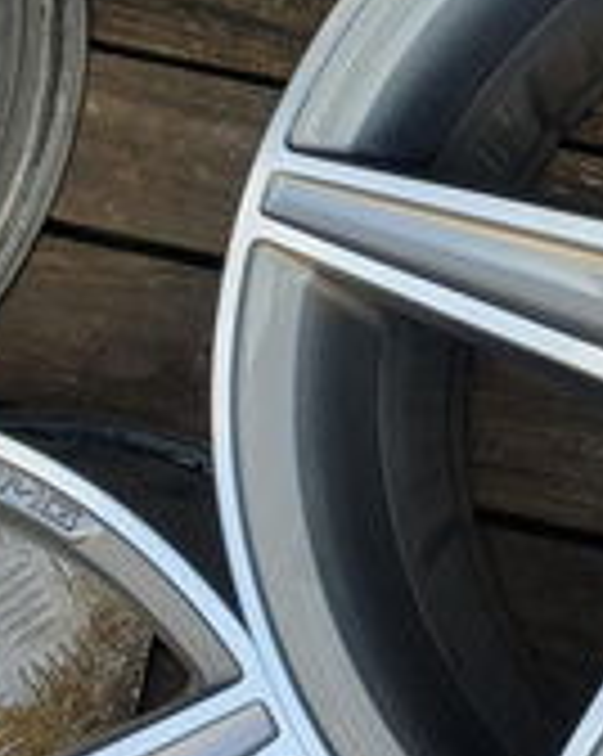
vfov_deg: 27.9
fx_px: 1520
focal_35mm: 68
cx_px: 873
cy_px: 400
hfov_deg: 19.8
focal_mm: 4.32
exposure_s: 1/162
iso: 50
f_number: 2.4
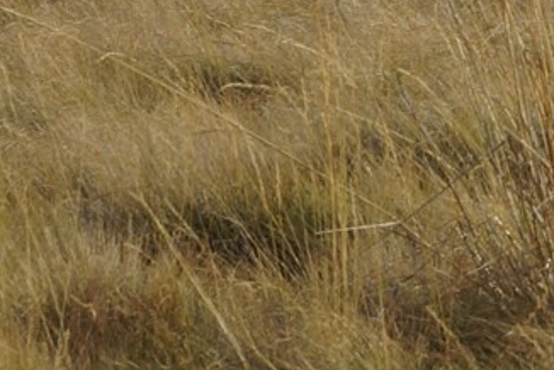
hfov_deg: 4.1
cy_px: -70
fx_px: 7686
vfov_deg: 2.8
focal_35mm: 499
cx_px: 724
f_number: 9.5
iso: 100
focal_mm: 50
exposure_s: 1/125
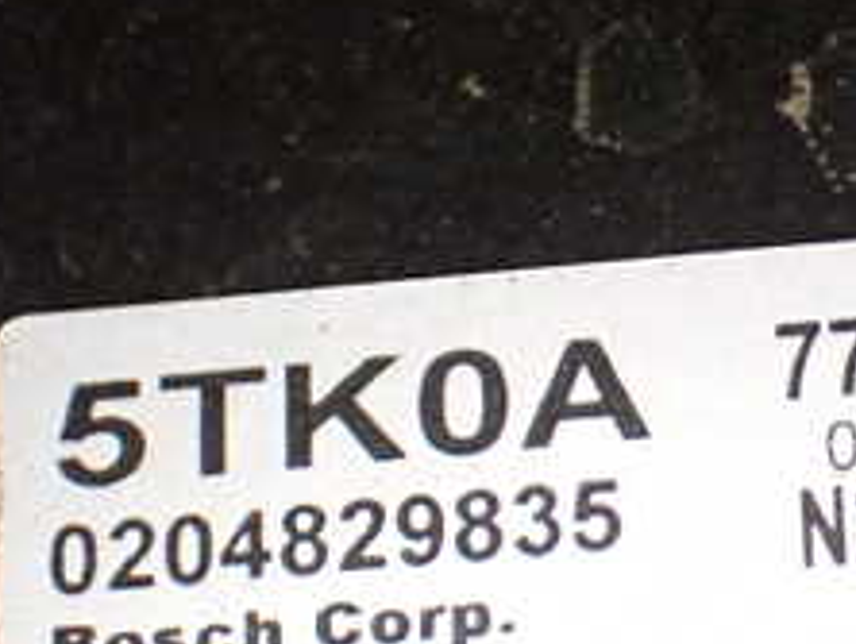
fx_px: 4481
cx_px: 790
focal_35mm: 181
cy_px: 351
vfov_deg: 8.2
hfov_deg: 10.8
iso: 1000
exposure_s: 1/60
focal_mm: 11.88
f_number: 3.8
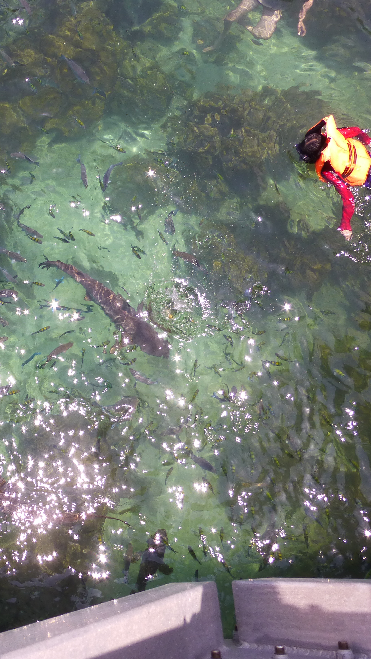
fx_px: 612
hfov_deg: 31.4
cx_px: 8
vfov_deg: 56.6
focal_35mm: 35
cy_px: 330
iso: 100
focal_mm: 4.3
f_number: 4
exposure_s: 1/640
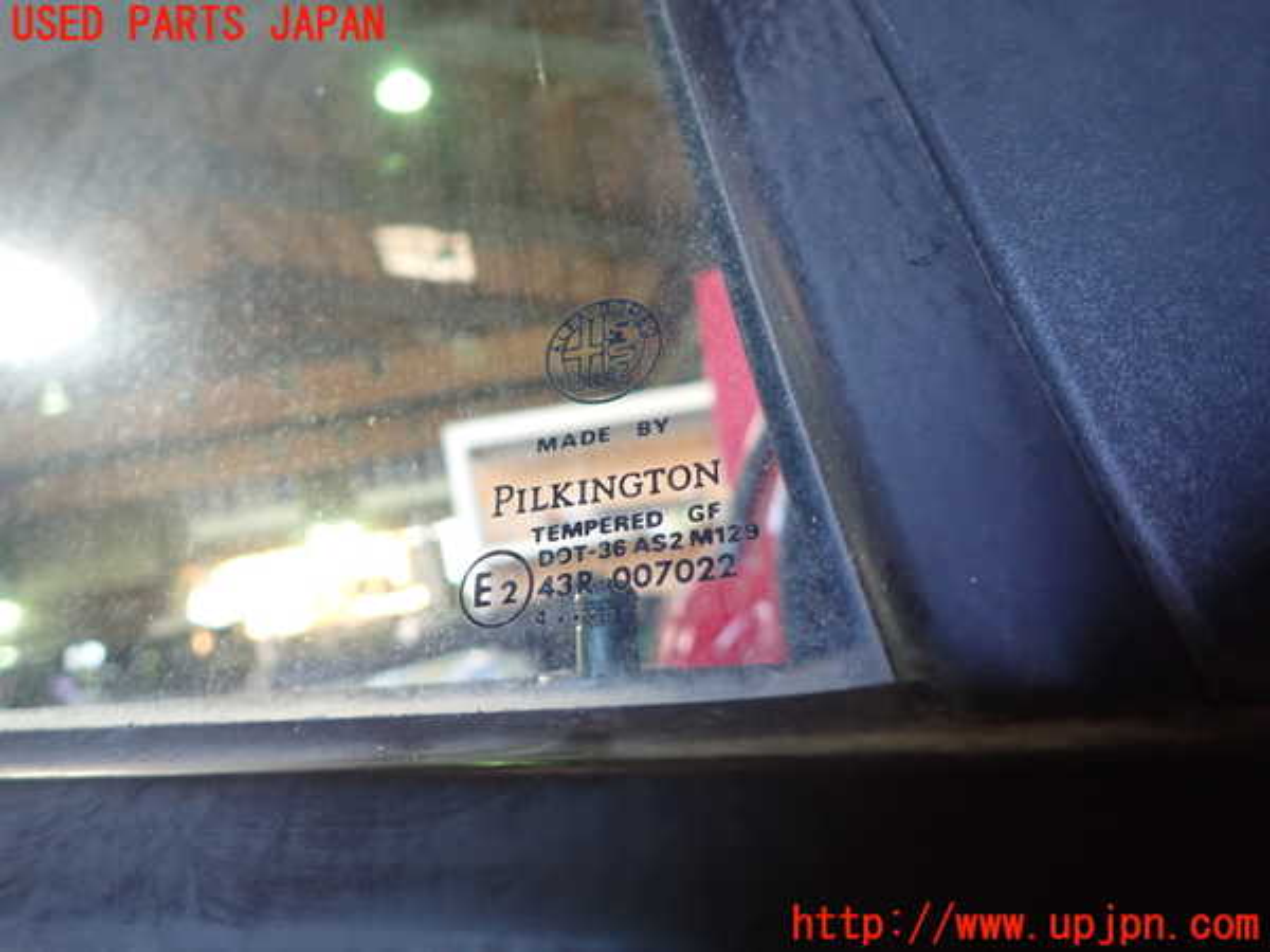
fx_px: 917
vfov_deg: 54.9
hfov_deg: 69.4
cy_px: 476
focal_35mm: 25
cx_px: 635
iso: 250
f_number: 2
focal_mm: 4.5
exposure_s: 1/30
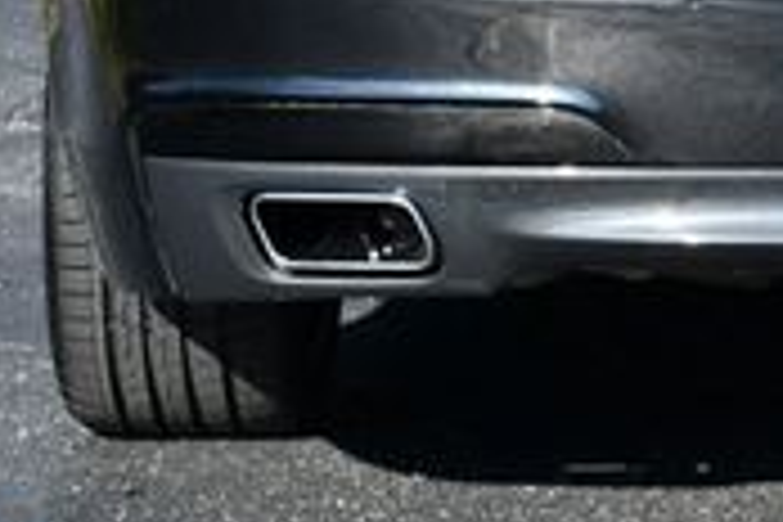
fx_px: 5437
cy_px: -351
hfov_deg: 8.2
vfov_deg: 5.4
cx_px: 842
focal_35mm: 250
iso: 140
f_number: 8
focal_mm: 34
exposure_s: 1/250
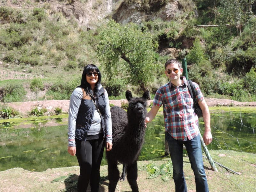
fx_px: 296
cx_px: 128
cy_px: 96
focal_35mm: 40
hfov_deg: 46.8
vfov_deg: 36.0
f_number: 3.3
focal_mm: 7.1
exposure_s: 1/320
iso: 80
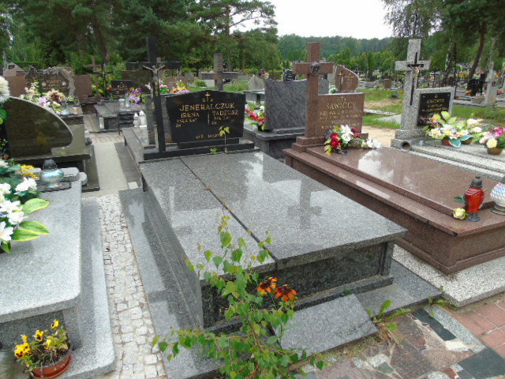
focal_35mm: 25
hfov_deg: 69.4
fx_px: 365
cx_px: 252
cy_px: 190
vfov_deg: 54.9
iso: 80
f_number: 3.4
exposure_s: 1/125
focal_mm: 4.4
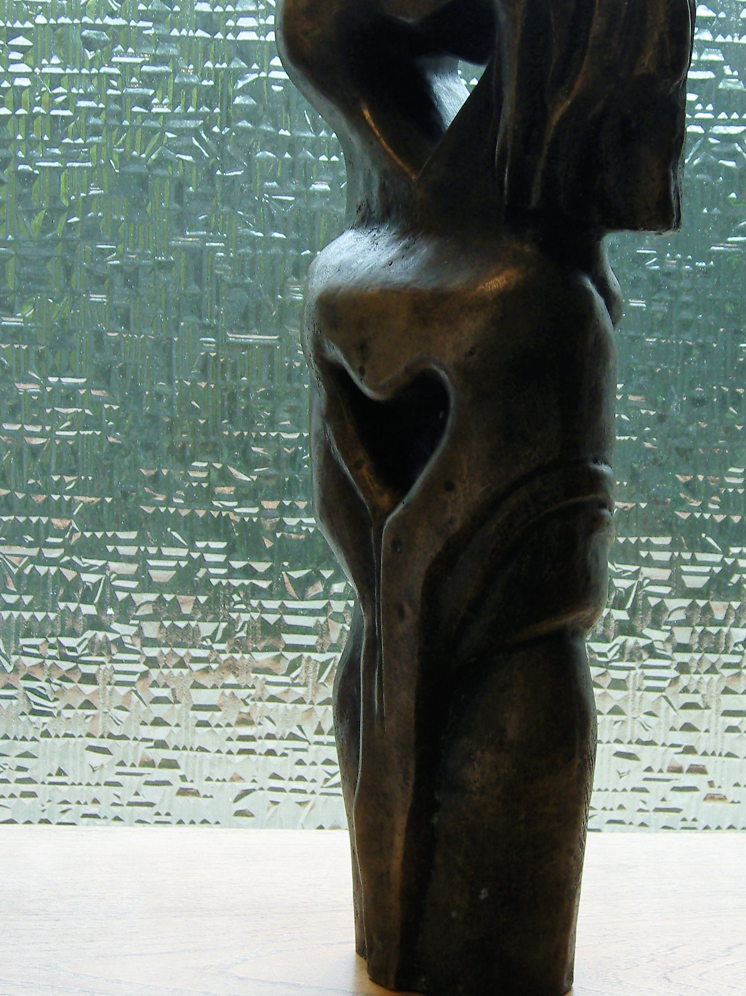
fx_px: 2041
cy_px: 379
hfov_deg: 20.7
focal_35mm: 71
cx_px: 485
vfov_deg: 27.3
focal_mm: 11.5
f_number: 3.5
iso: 200
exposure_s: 1/40
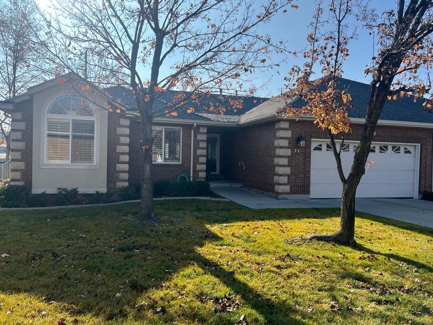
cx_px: 210
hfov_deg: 65.3
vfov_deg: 51.4
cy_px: 165
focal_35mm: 27
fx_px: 338
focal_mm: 5.7
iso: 50
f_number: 1.5
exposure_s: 1/2632
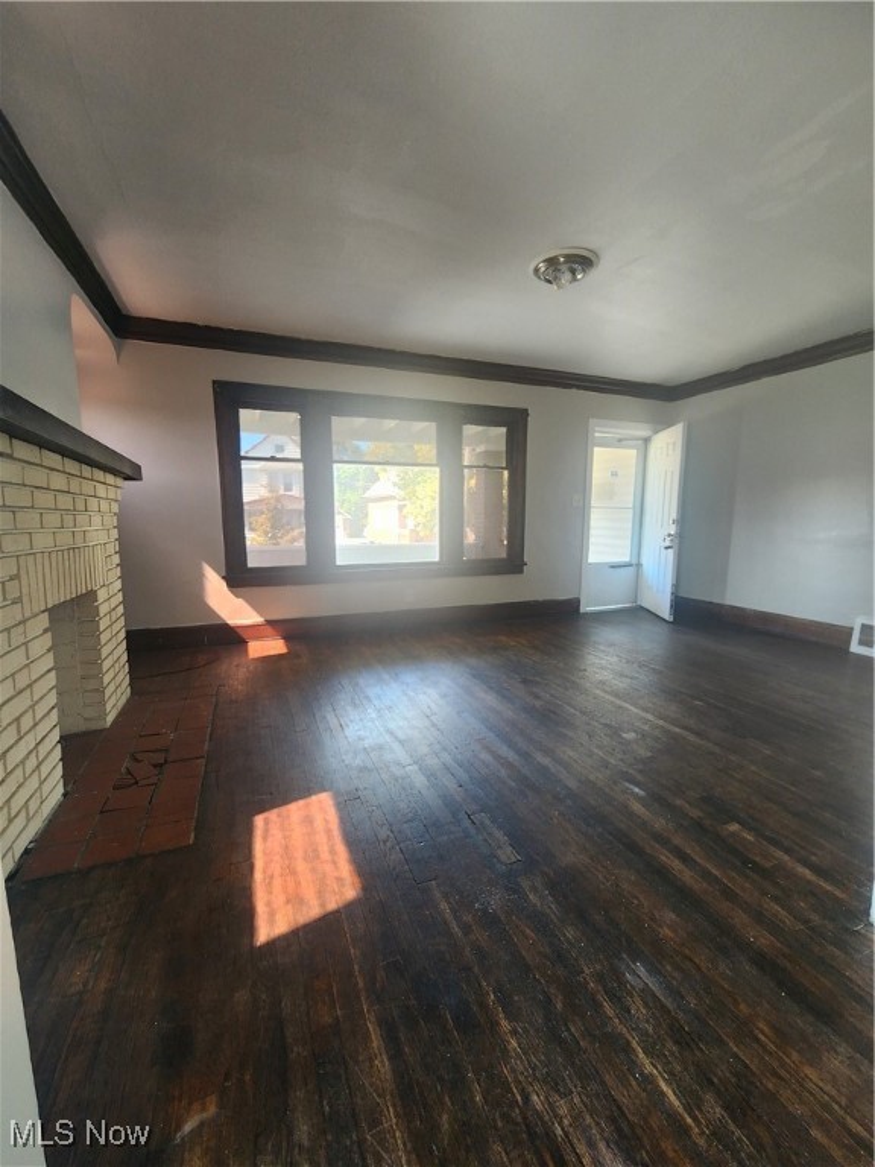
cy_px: 584
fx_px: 438
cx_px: 438
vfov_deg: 106.2
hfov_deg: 89.9
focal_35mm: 13
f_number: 2.2
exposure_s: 1/60
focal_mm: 2.2
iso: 200
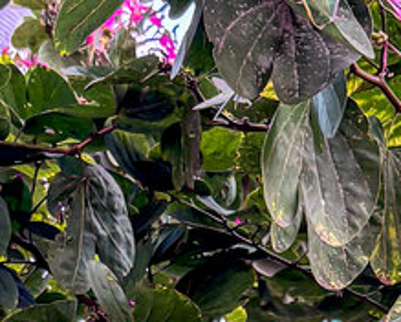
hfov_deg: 10.4
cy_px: 761
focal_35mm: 185
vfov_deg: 7.8
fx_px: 2200
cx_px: 308
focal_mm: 5.96
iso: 64
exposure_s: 1/160
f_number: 1.6
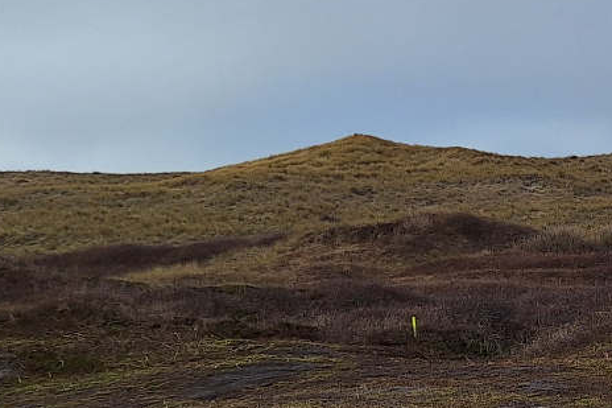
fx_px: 1682
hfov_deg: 17.8
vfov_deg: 13.8
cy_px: 151
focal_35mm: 99
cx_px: 996
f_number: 1.8
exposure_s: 1/1287
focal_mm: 5.54
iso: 40
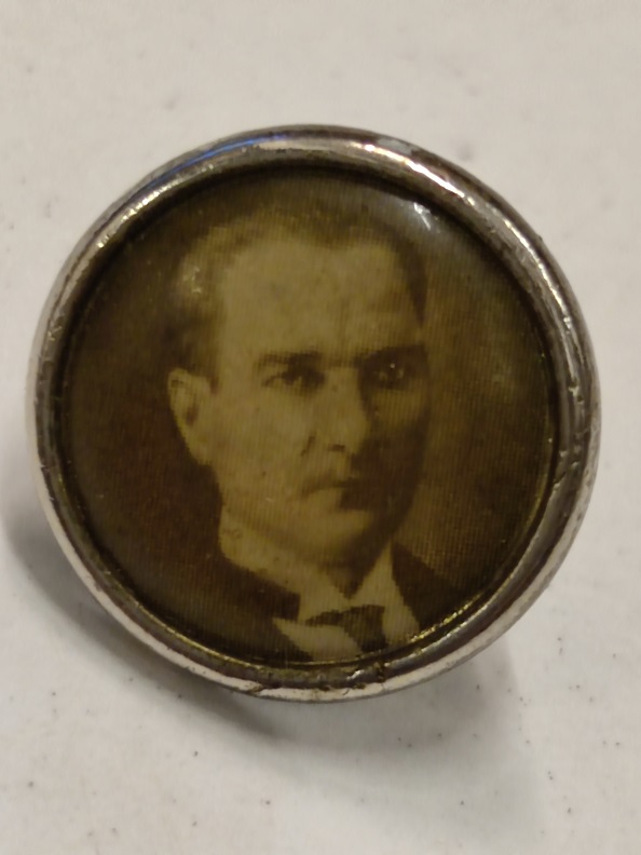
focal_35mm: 142
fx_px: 3506
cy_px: 428
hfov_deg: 10.4
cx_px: 320
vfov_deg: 13.9
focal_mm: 6.72
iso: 434
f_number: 1.69
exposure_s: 1/50
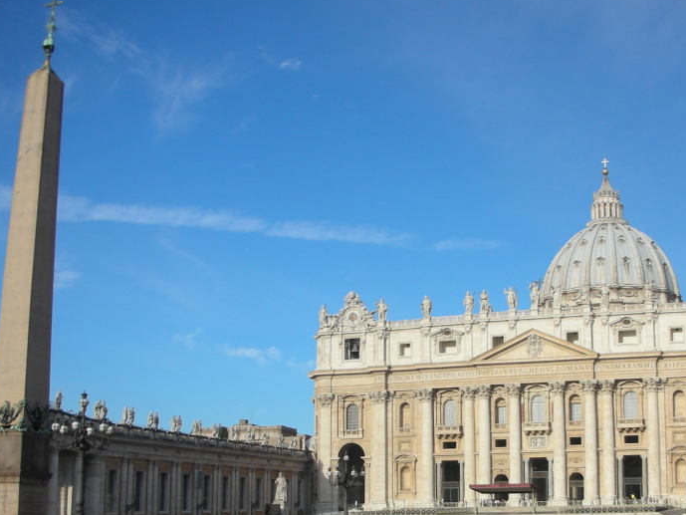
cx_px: 418
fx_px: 1031
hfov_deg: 36.6
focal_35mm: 52
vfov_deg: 27.8
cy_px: 352
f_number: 8.5
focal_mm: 5.8
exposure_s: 1/81.1
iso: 50
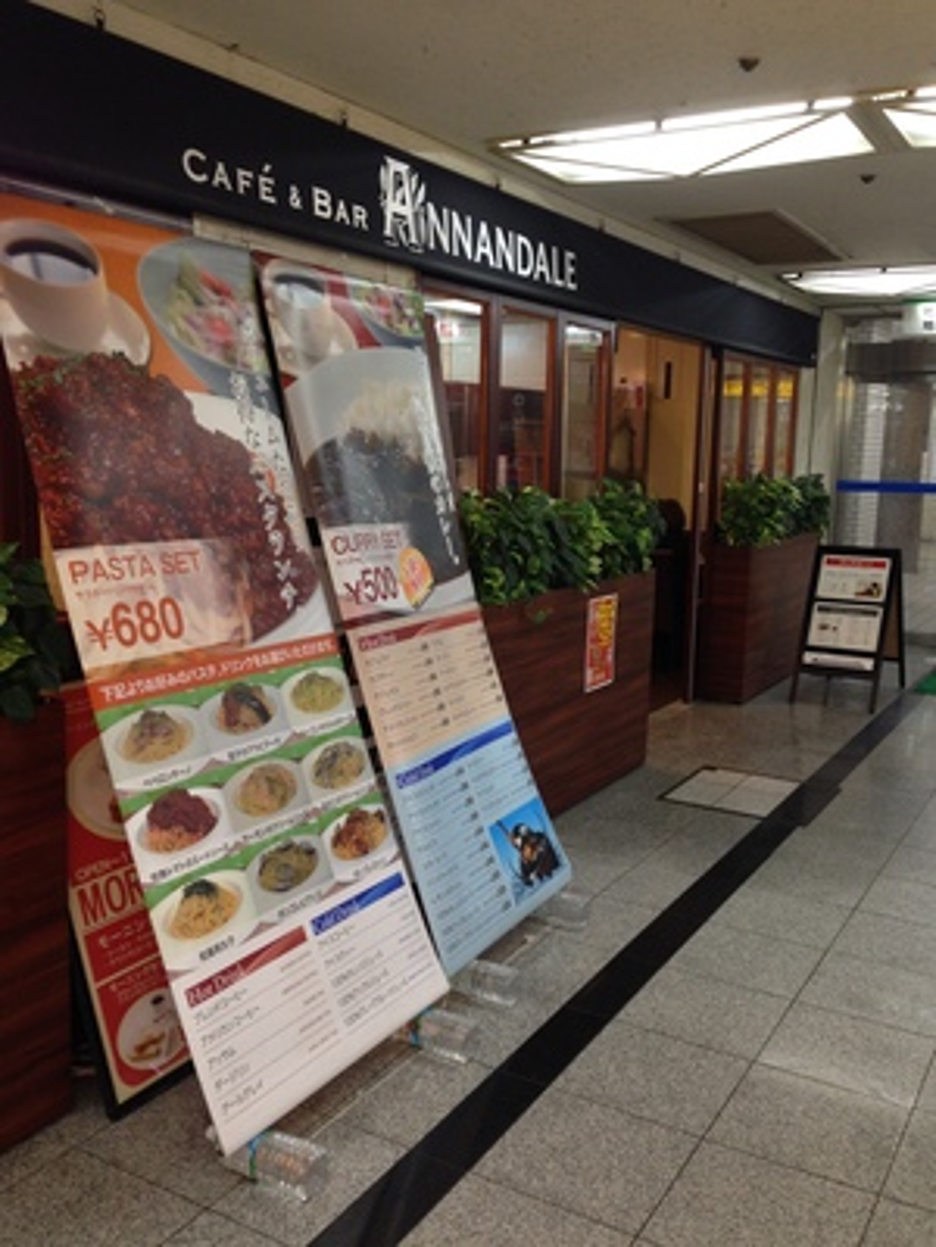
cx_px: 468
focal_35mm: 33
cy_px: 624
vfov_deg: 55.4
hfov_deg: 42.9
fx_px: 1190
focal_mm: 4.12
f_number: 2.4
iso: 80
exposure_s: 1/20
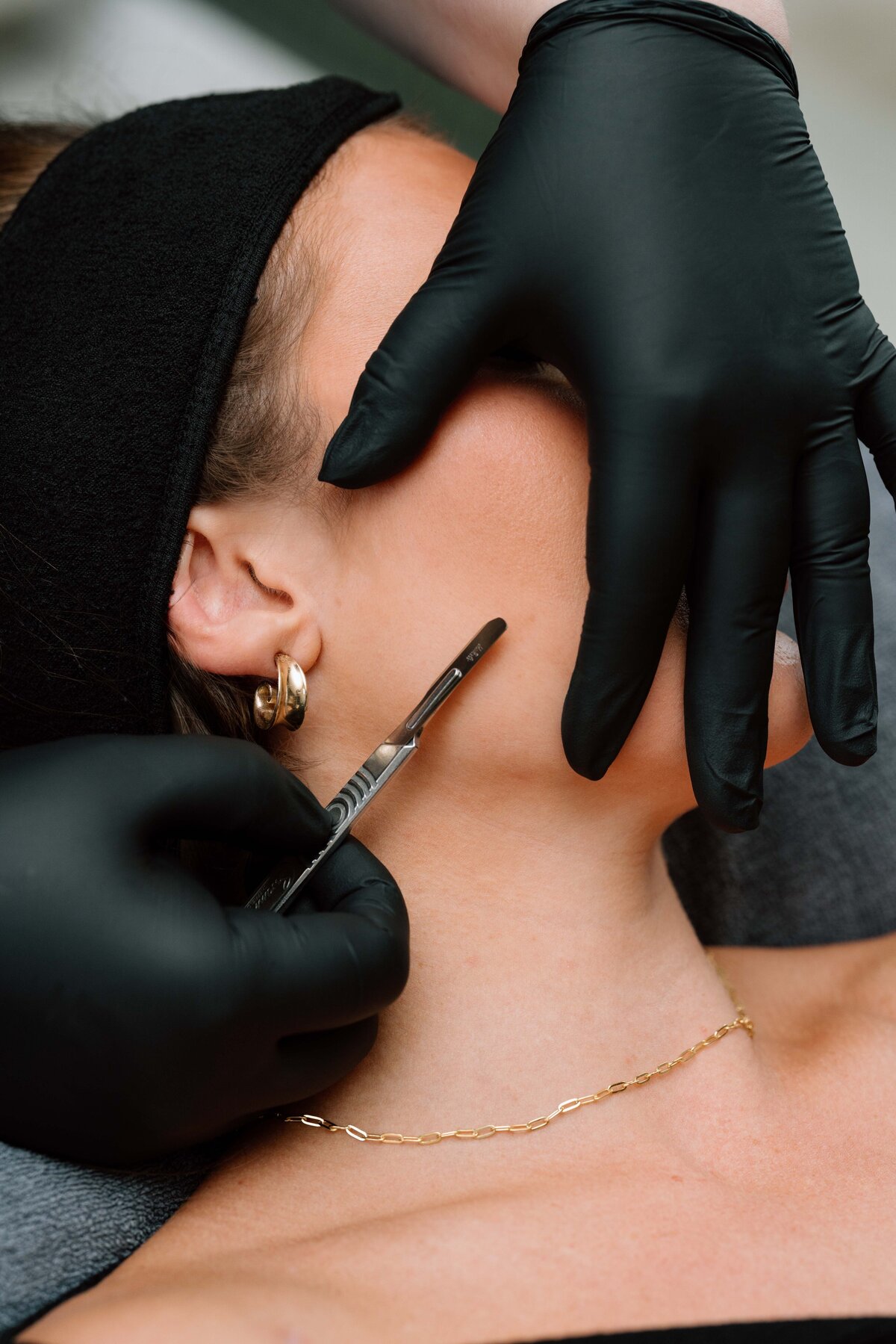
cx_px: 448
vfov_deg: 23.9
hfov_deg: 16.1
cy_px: 672
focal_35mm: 85
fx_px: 3172
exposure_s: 1/250
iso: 640
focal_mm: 85
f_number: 4
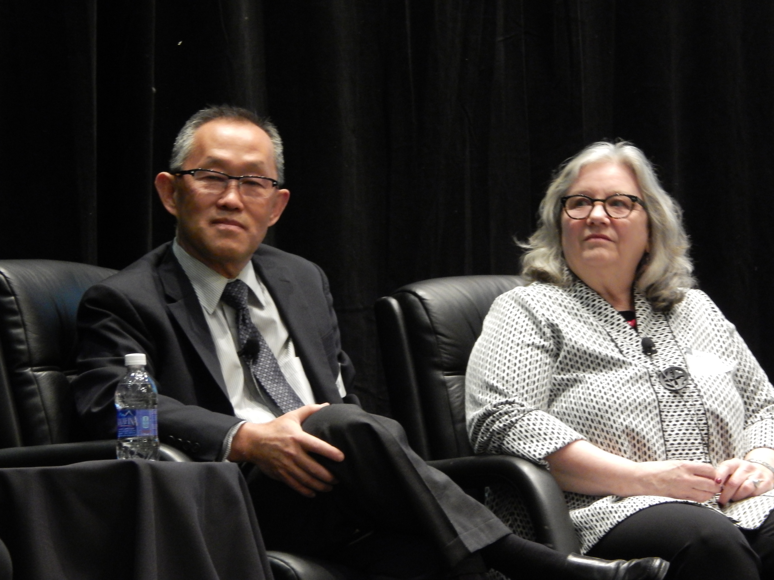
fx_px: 5635
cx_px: 387
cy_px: 290
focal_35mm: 252
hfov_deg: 7.9
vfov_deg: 5.9
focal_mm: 44.9
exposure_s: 1/10
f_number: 5.6
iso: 800
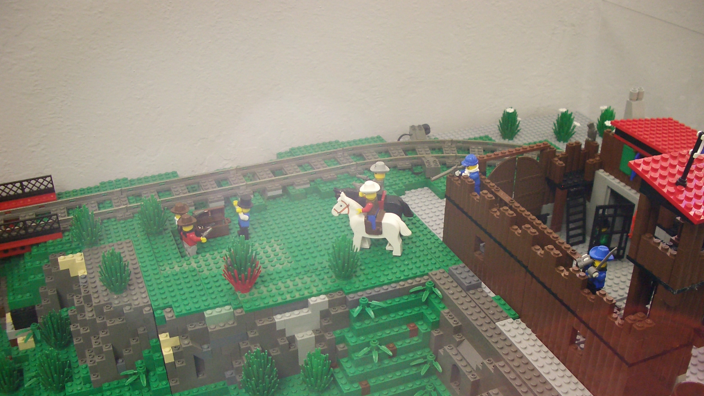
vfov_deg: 30.2
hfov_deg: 51.6
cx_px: 352
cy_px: 263
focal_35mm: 39
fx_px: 728
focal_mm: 5.8
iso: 200
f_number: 2.6
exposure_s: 1/30
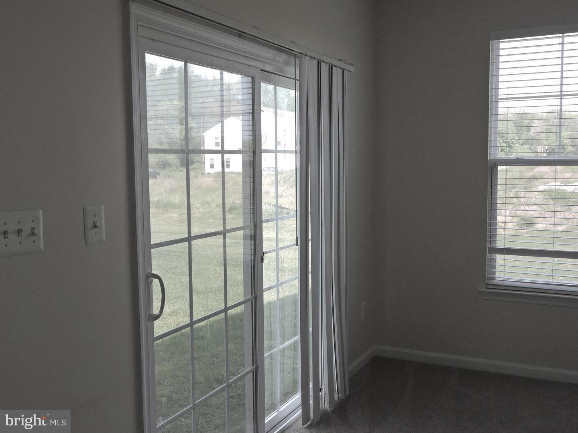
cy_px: 216
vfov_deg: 40.7
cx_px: 289
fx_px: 584
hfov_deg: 52.6
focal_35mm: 35
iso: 100
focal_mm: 6.3
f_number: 3.8
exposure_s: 1/200
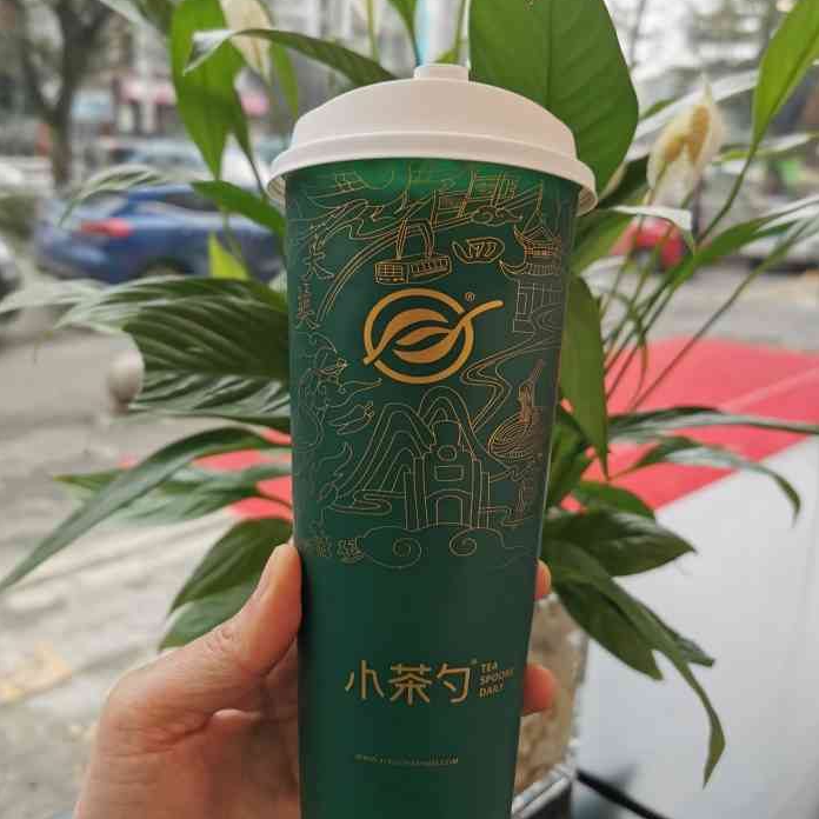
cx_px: 408
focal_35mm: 32
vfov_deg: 51.0
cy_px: 371
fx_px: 857
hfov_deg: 51.1
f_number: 1.6
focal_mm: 5.56
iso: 50
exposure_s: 1/189
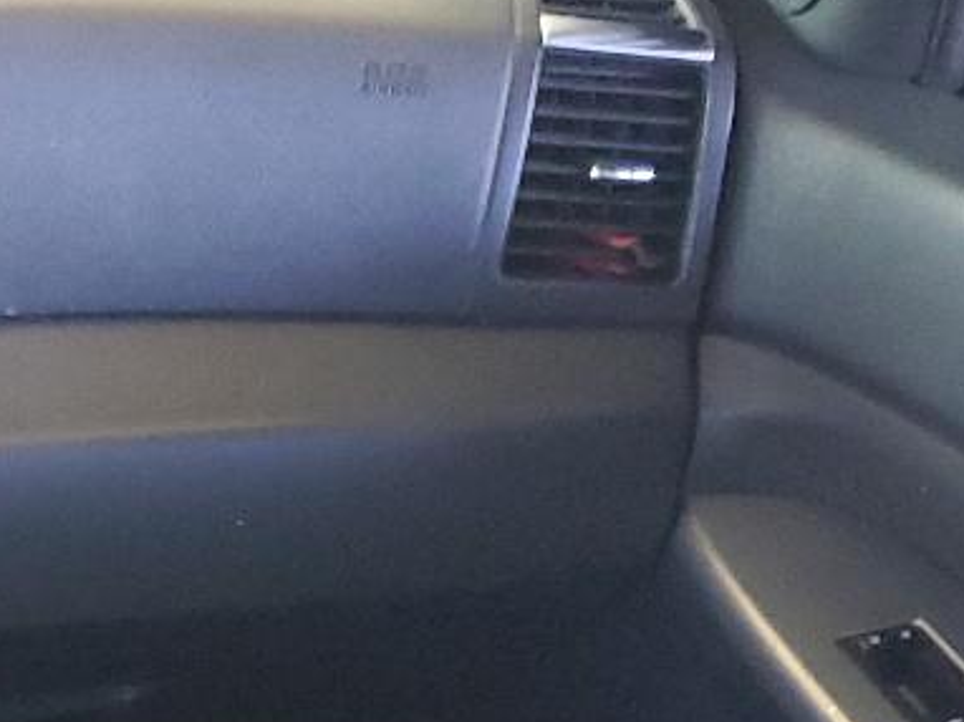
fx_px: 3034
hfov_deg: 15.7
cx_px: -717
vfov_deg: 12.9
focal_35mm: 109
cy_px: 1053
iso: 307
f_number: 1.5
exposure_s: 1/60.2
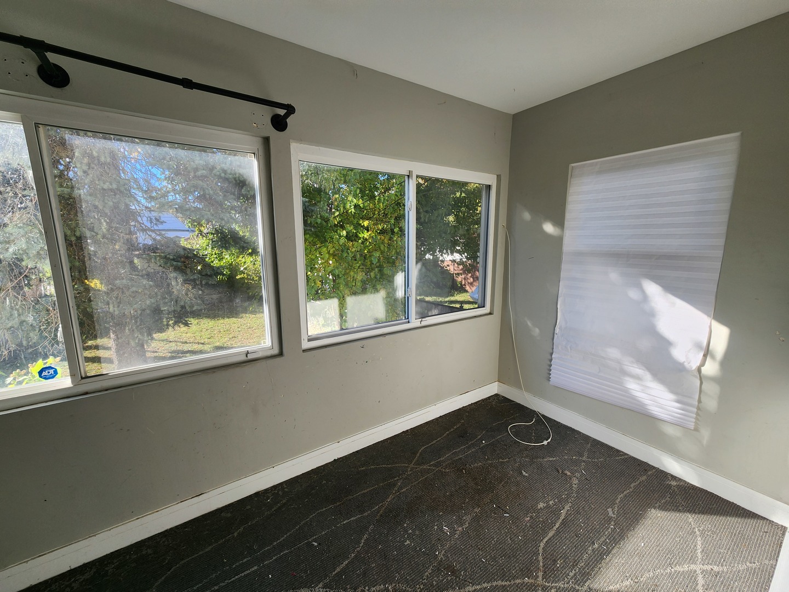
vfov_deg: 89.9
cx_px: 394
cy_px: 296
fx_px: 296
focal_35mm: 13
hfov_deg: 106.2
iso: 50
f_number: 2.2
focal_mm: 2.2
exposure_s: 1/208
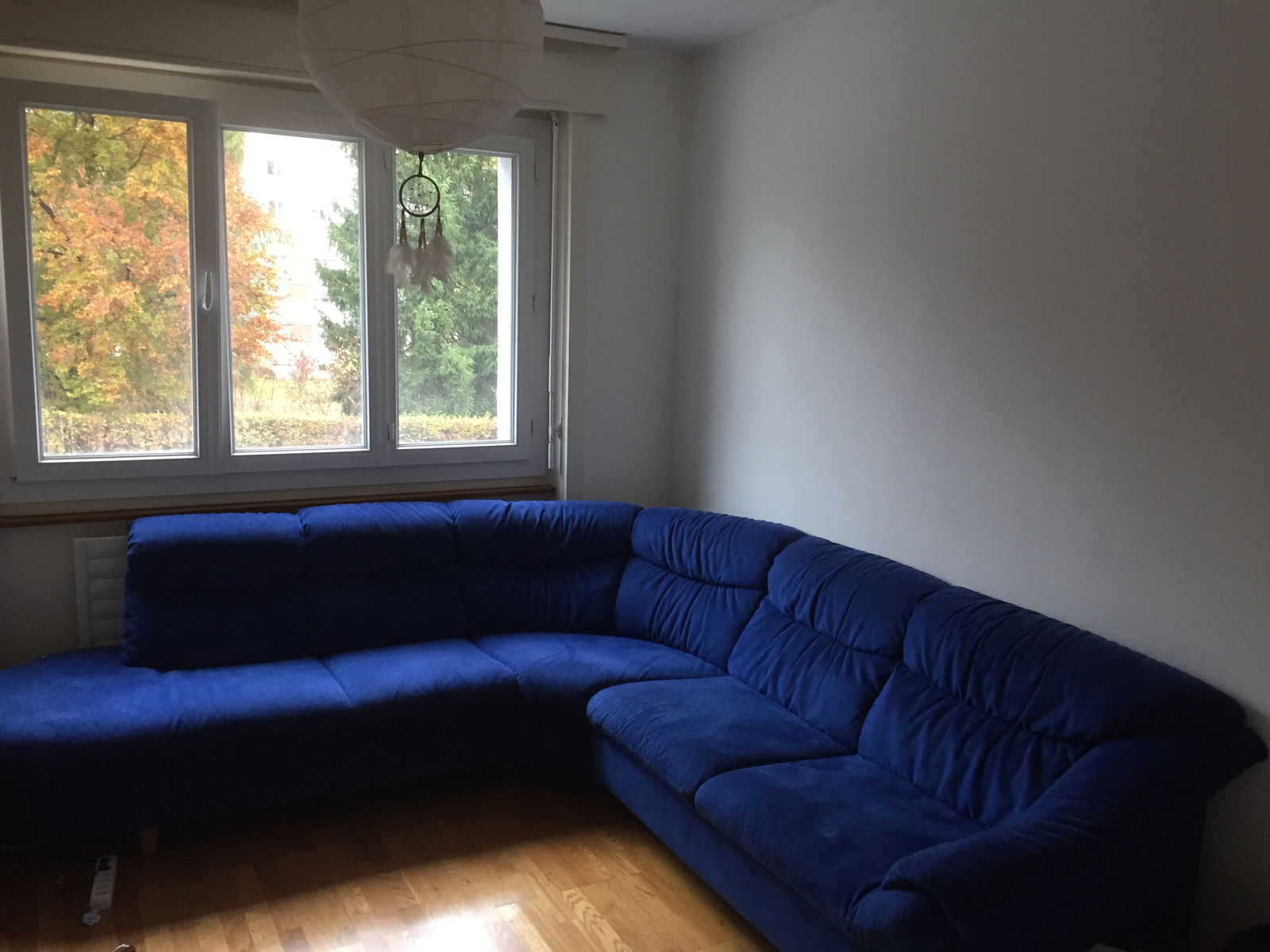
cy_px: 476
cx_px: 635
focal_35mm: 29
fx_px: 1064
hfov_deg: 61.7
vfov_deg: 48.2
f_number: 2.2
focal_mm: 4.15
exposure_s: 1/33
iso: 160
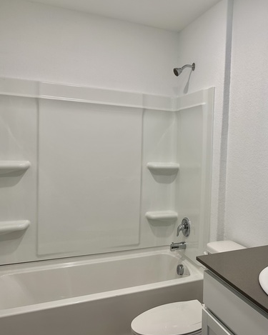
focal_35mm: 32
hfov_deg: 43.8
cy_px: 166
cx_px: 212
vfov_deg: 55.7
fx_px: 317
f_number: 1.78
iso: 100
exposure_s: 1/120
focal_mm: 6.86
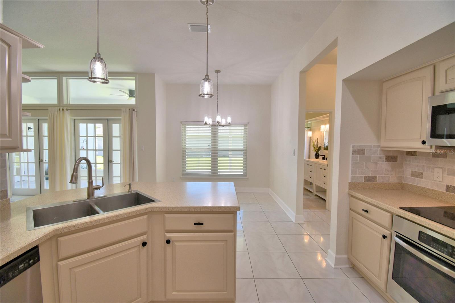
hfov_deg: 100.4
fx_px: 190
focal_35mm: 15
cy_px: 152
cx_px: 228
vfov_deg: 77.3
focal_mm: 10
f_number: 4.5
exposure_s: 1/125
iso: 250
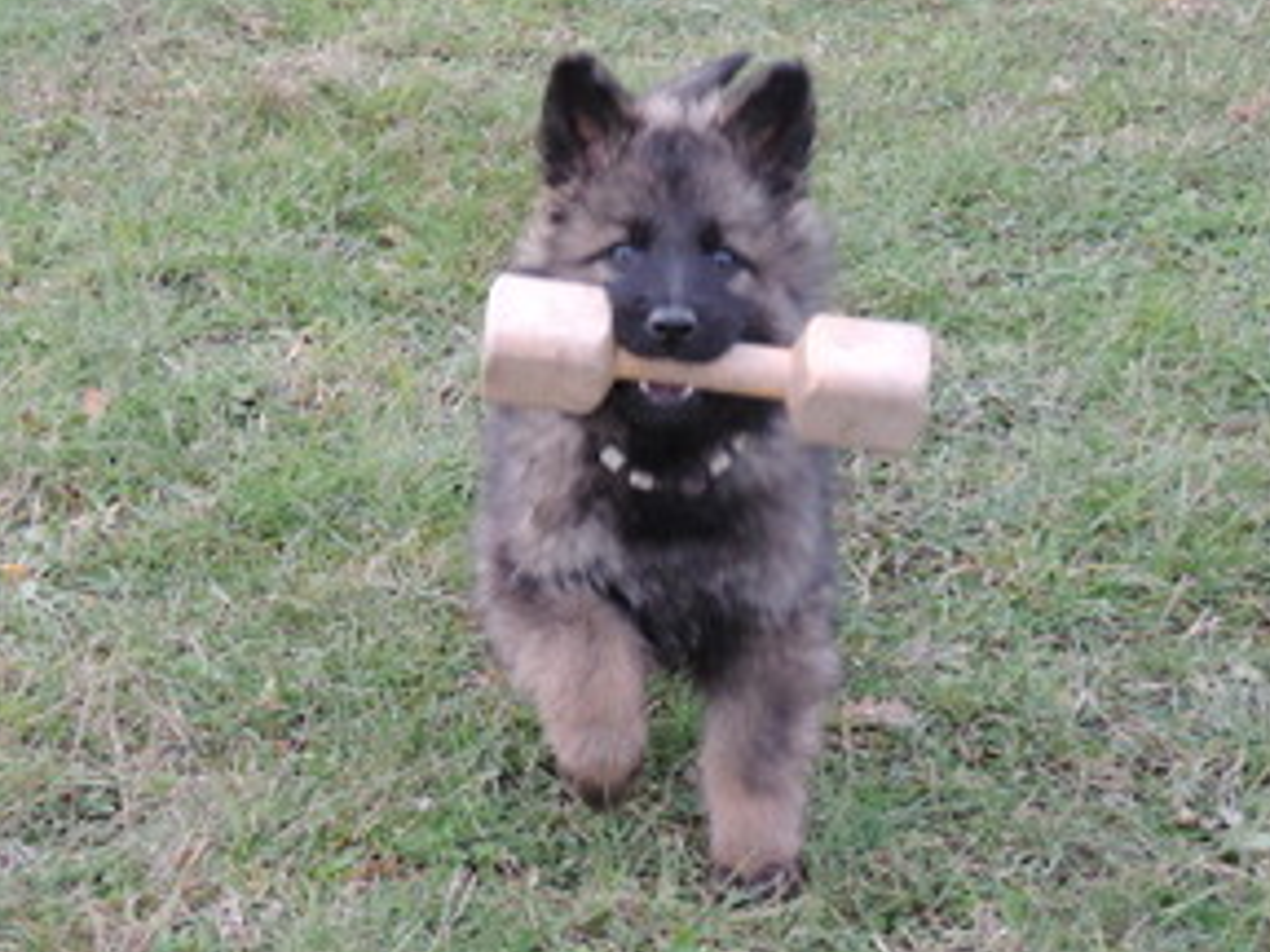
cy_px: 591
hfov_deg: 18.8
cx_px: 415
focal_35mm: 104
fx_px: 3816
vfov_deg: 14.2
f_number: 3.9
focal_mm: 13.3
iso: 400
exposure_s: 1/250
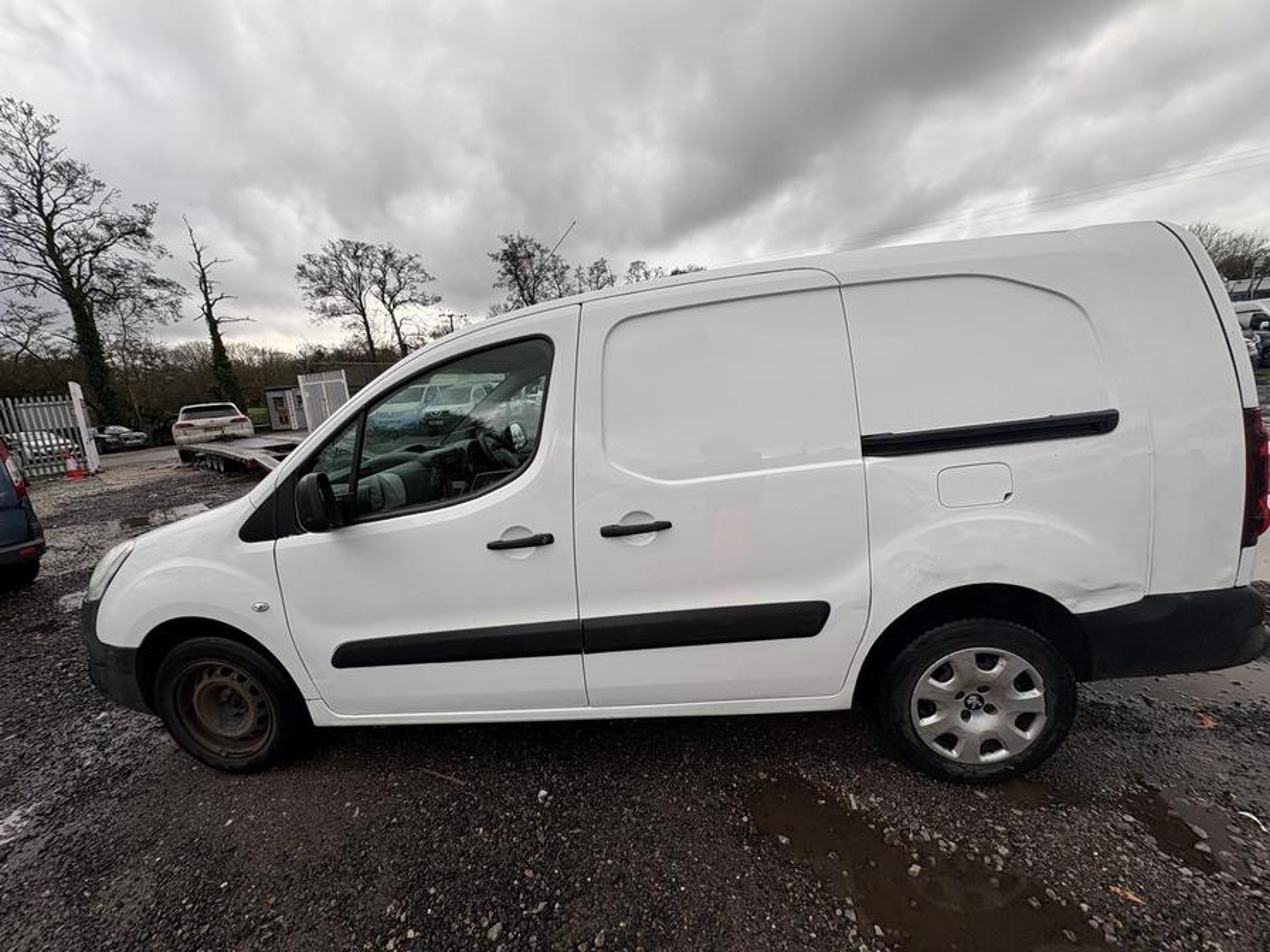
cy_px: 476
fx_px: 514
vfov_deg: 85.7
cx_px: 635
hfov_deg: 102.1
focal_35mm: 14
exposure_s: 1/357
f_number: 2.2
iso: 40
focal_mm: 2.22
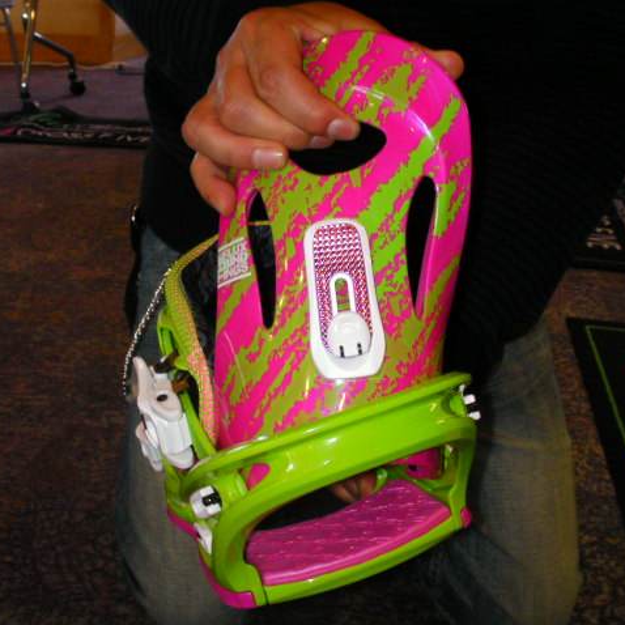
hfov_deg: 37.5
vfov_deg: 37.6
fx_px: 919
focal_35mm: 45
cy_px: 312
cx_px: 282
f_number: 5.6
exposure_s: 1/30
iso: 200
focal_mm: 6.3
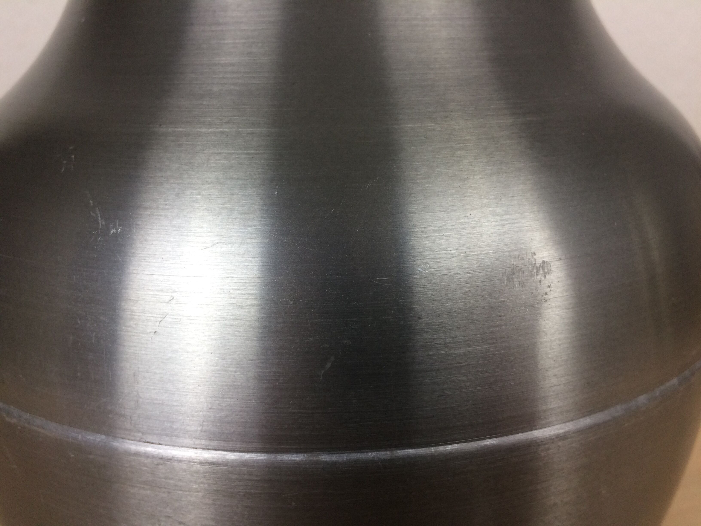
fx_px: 587
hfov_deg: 61.7
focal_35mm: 29
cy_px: 263
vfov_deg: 48.2
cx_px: 350
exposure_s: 1/120
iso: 64
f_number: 2.2
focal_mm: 4.15
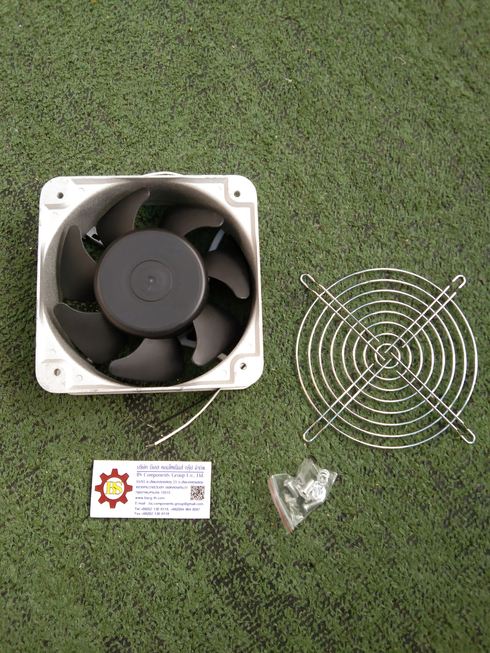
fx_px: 566
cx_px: 245
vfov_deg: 60.0
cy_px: 326
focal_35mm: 30
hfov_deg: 46.8
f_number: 2.2
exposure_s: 1/50
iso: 138
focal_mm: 3.65
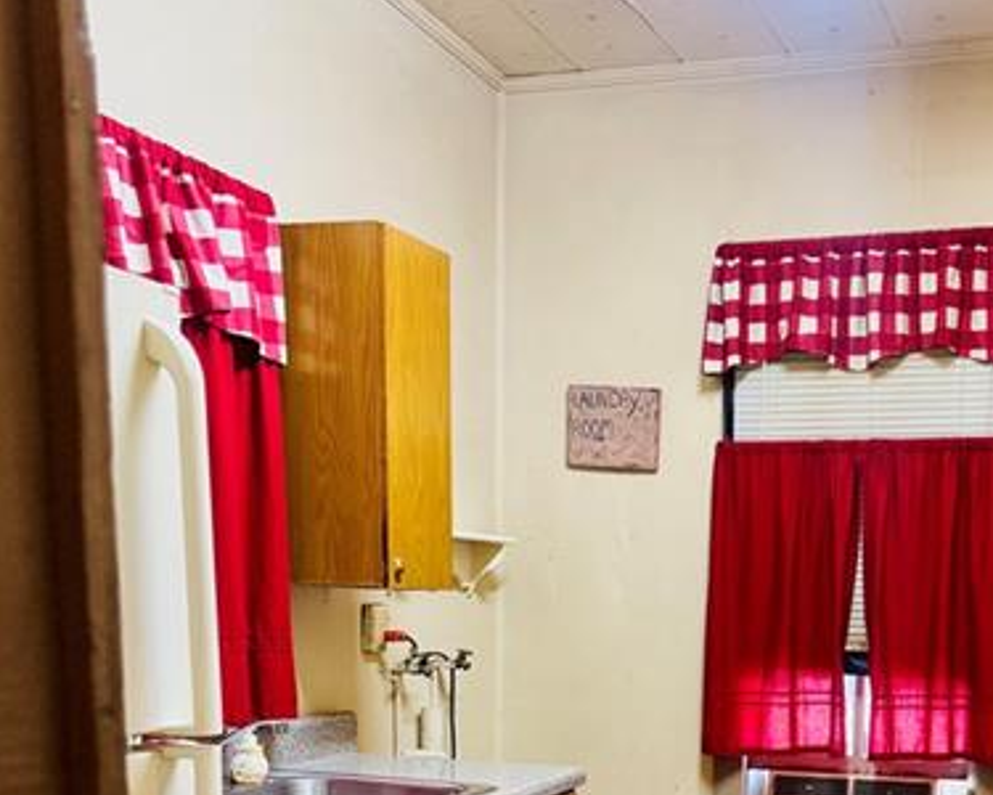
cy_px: 795
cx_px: 739
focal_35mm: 48
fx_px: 1411
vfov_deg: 29.4
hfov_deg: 37.9
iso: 400
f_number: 1.78
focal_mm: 6.76
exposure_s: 1/60
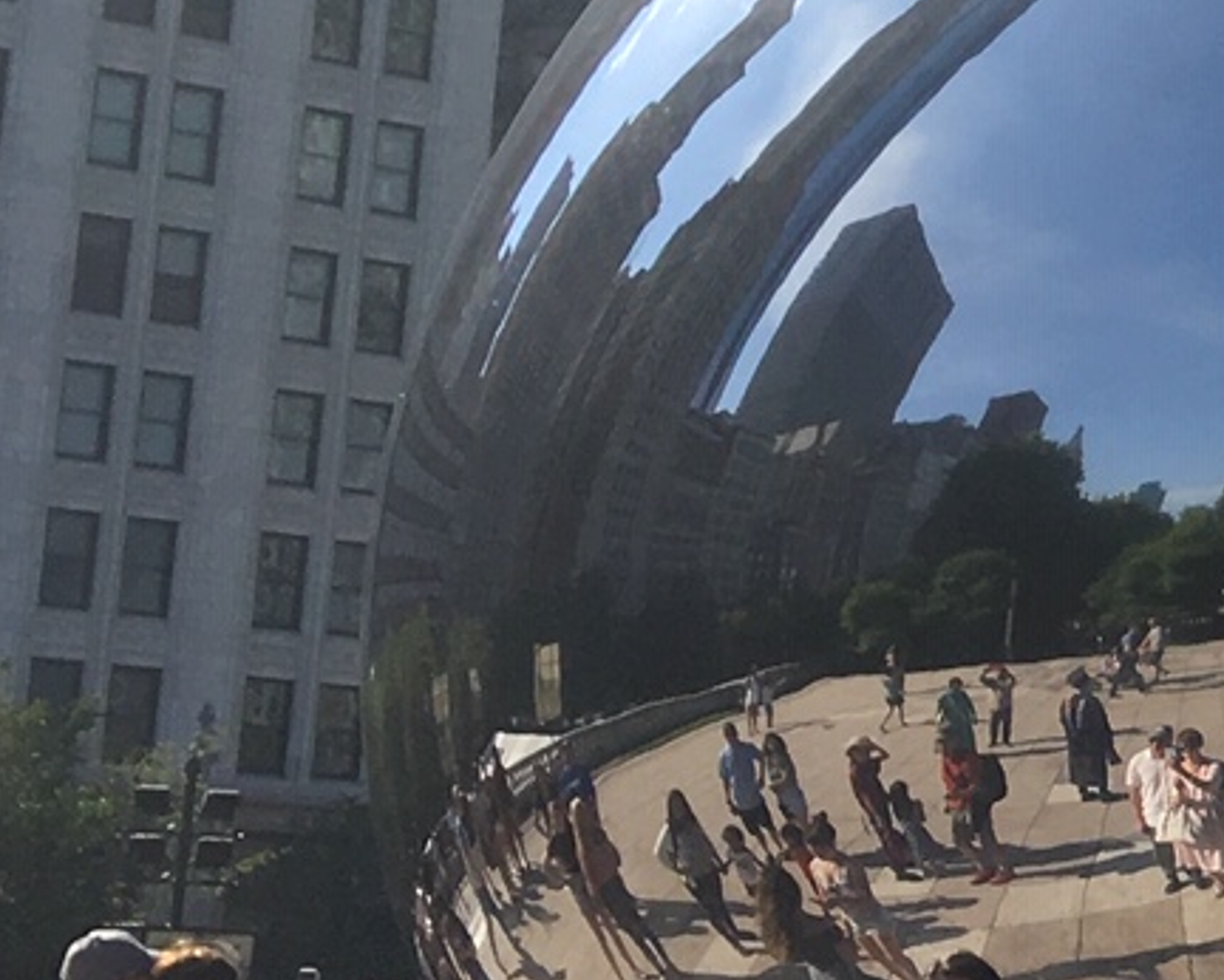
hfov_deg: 12.8
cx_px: 2394
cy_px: 374
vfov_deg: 11.7
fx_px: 4784
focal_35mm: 132
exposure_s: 1/1603
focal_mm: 4.15
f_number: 2.2
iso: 25
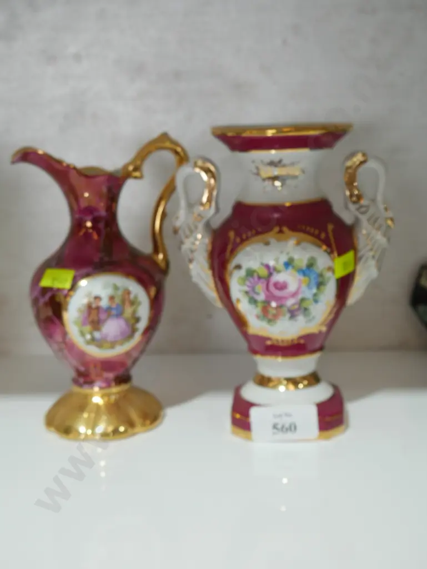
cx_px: 214
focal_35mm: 50
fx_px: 822
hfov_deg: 29.1
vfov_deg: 38.2
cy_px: 284
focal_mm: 25
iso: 500
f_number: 5.3
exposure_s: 1/60
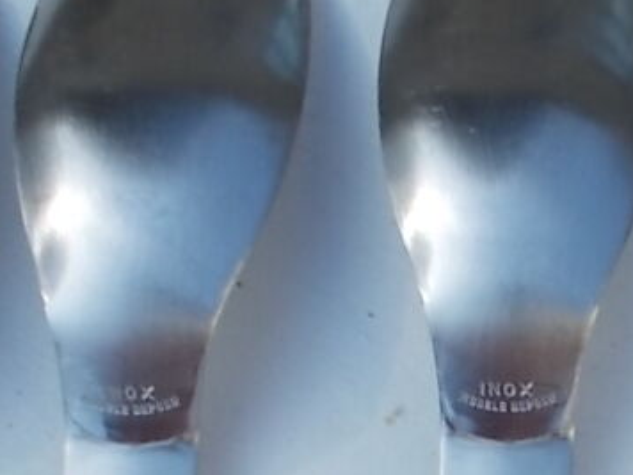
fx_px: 2140
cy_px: 669
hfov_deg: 16.4
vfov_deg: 12.2
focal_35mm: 117
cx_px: 681
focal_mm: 4.6
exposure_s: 1/100
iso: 80
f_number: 8
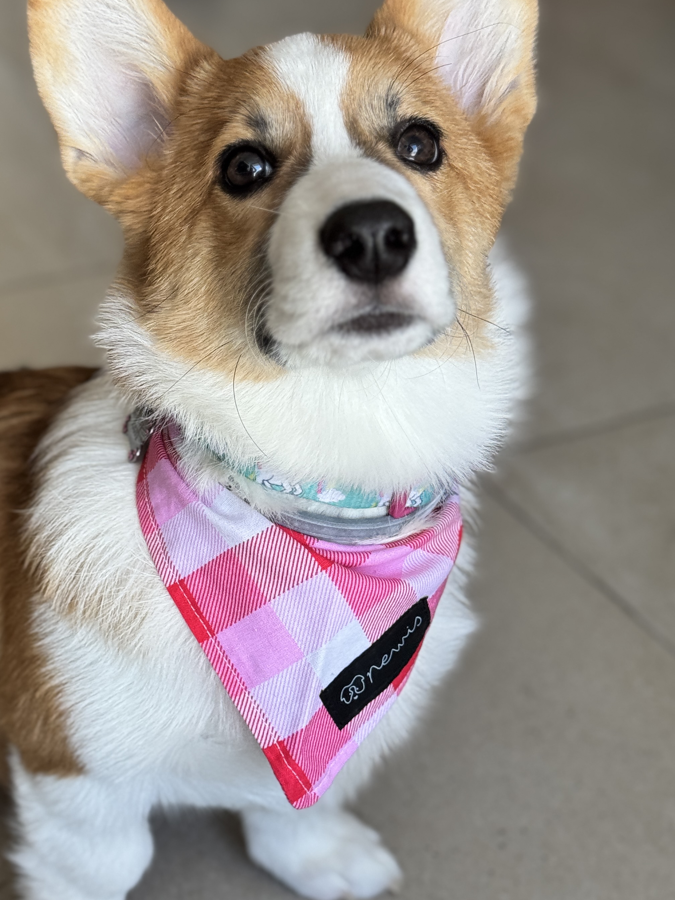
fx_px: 1872
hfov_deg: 20.3
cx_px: 179
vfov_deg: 27.0
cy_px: 381
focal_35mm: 72
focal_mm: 6.76
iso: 64
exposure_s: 1/120
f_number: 1.78
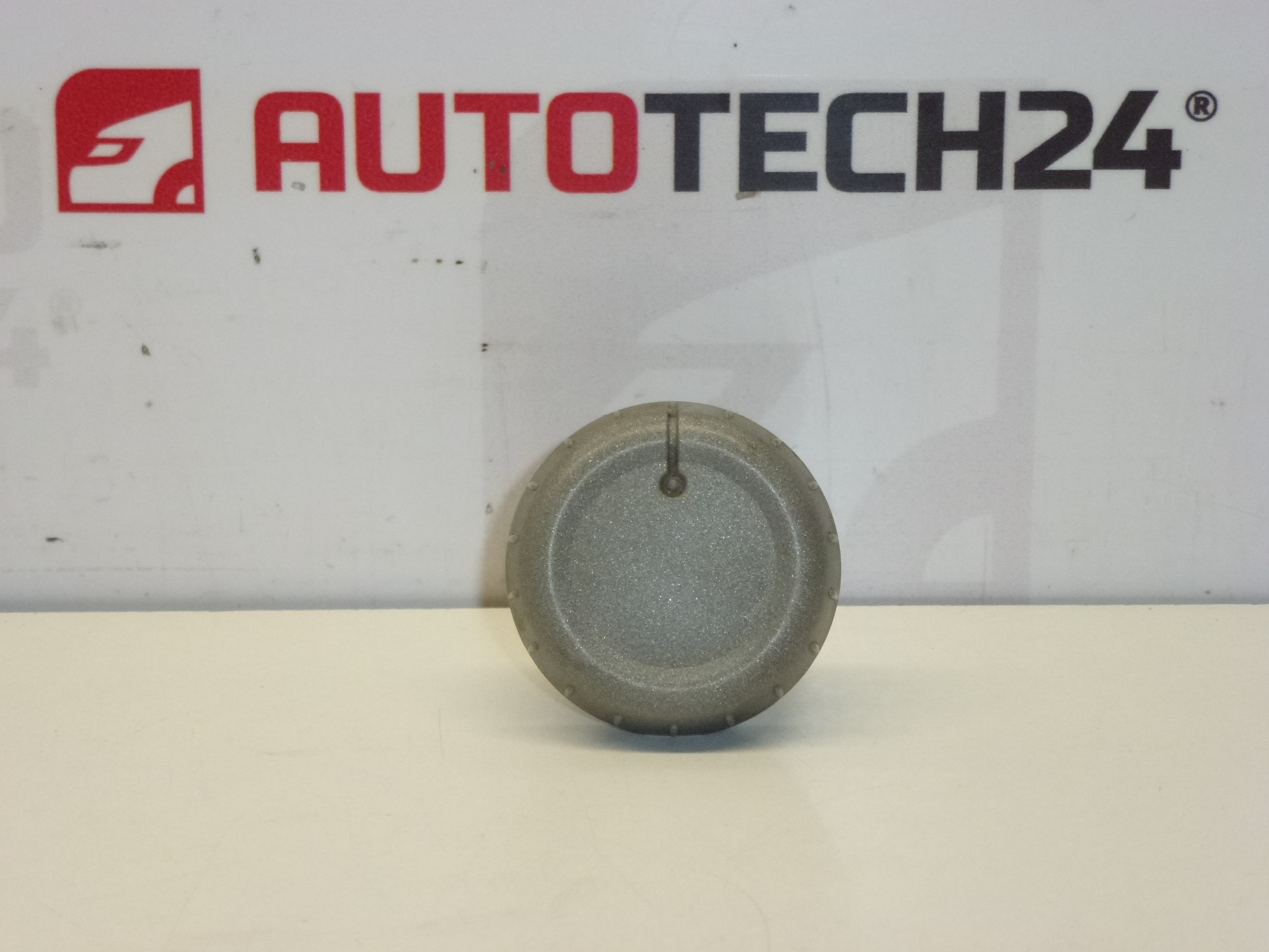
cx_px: 634
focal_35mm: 104
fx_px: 3813
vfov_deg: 14.2
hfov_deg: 18.9
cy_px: 476
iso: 400
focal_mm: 18.7
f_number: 5
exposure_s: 1/160
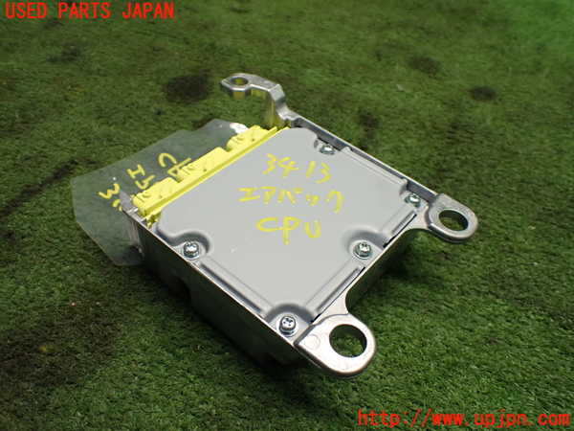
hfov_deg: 60.0
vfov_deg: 46.8
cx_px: 287
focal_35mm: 30
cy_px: 216
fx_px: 497
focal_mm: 5.4
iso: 400
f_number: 2.3
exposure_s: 1/125
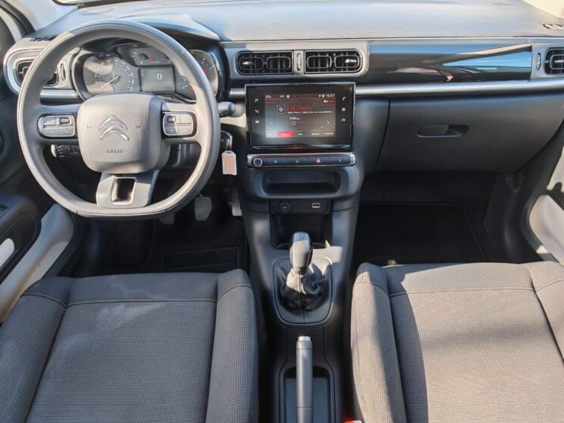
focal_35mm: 28
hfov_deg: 63.5
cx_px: 285
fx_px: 456
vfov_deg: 49.7
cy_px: 206
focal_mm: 6.83
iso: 125
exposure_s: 1/240
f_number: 2
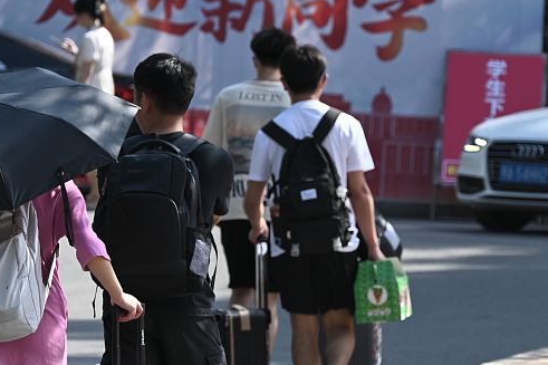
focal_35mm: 379
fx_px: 5767
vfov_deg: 3.6
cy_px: 189
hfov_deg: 5.4
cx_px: 300
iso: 250
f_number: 6.3
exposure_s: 1/640
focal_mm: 155
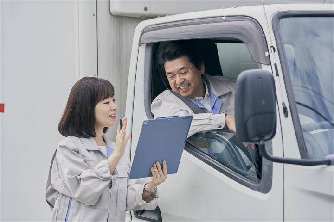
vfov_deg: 12.8
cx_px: 167
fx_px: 993
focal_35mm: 107
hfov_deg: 19.1
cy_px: 111
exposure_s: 1/500
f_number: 3.2
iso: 100
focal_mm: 107
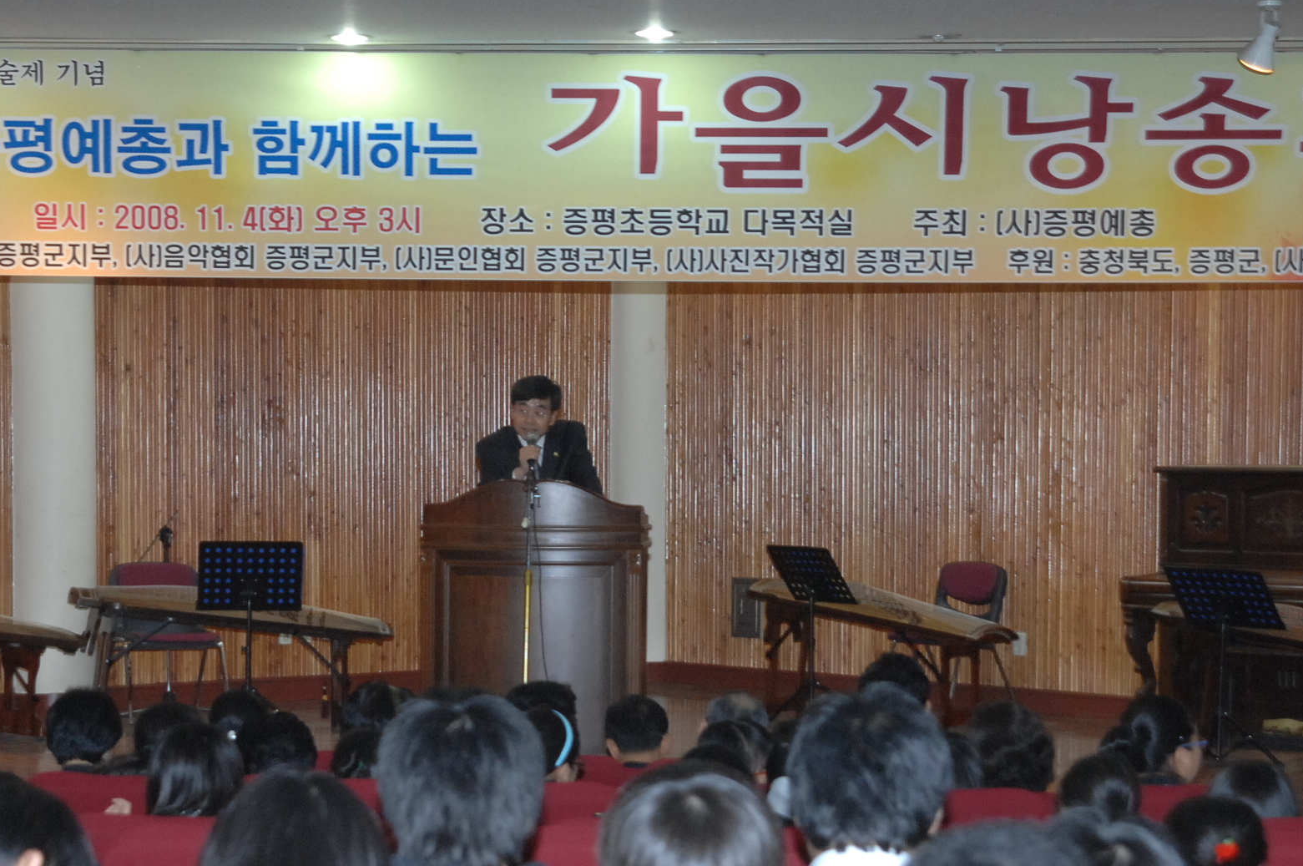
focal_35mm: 93
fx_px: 3351
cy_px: 592
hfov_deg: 22.0
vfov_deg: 14.7
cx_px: 568
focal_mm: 45
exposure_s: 1/60
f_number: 6.7
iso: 800
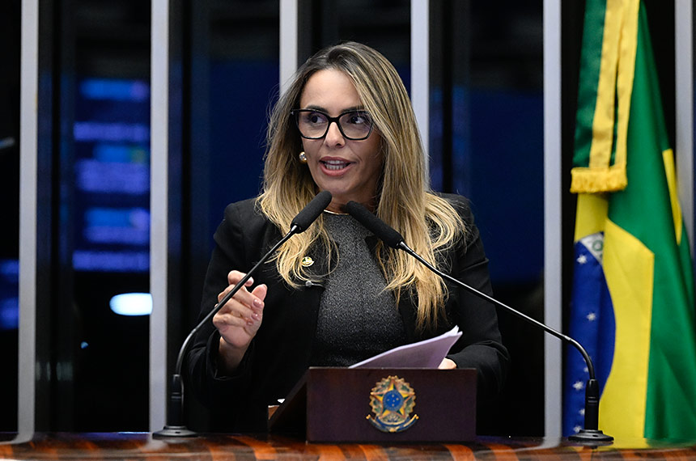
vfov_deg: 8.5
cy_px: 230
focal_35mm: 160
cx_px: 348
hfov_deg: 12.9
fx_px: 3088
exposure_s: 1/200
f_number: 4
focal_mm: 160
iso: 6400
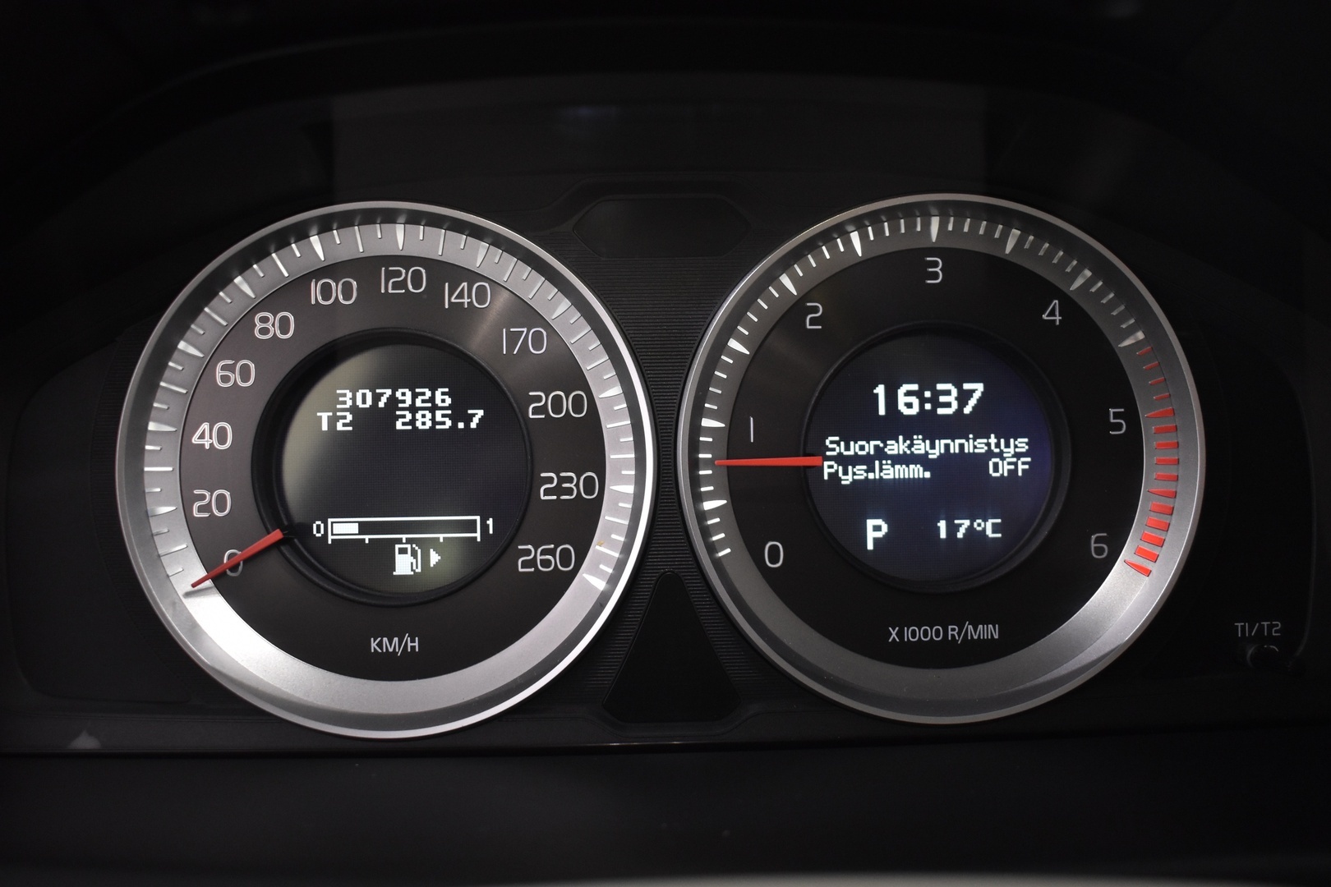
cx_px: 666
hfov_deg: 55.1
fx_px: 1275
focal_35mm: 34
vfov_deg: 38.4
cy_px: 444
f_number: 3.8
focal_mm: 23
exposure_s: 1/40
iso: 1600
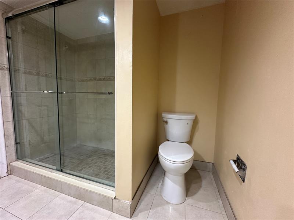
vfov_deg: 85.7
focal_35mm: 14
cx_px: 147
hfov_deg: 102.1
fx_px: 119
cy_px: 110
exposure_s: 1/60
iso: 320
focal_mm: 2.22
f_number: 2.2
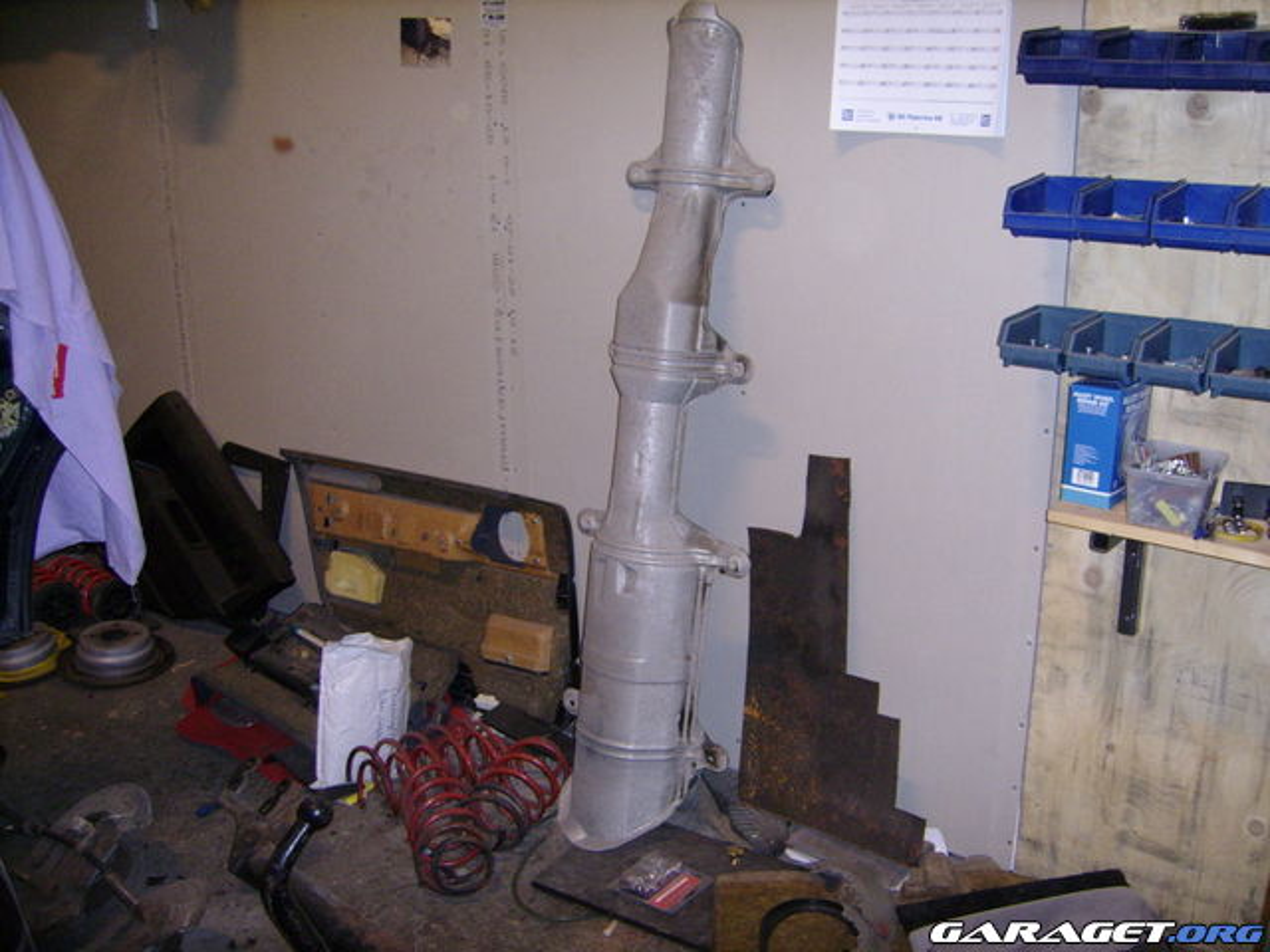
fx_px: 1284
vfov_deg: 40.7
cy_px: 476
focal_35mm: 35
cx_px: 635
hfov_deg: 52.6
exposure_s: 1/30
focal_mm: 5.95
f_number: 2.8
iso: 218
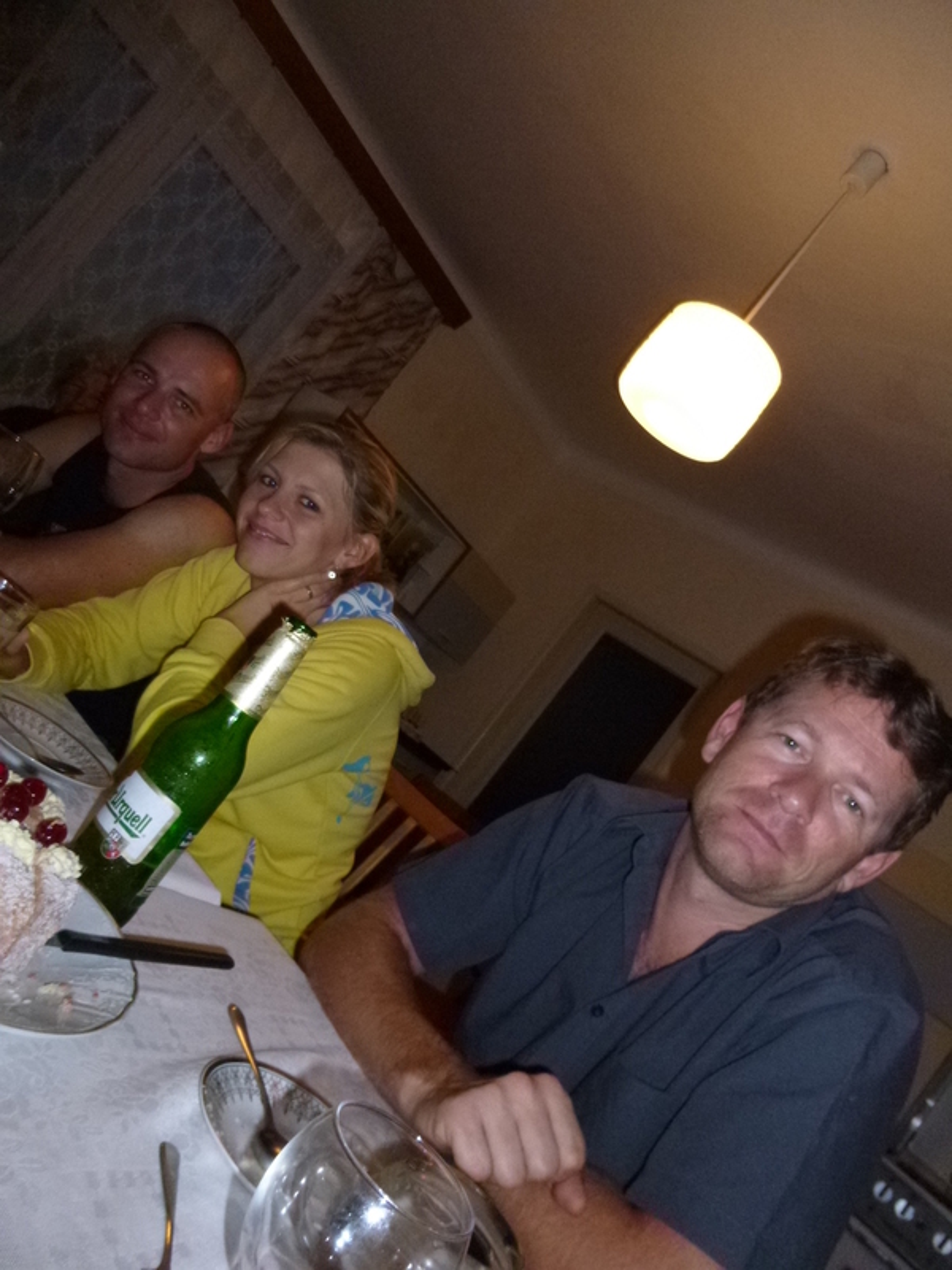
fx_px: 917
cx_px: 476
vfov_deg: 69.4
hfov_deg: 54.9
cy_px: 635
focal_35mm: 25
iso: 400
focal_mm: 4.5
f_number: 3.1
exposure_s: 1/125
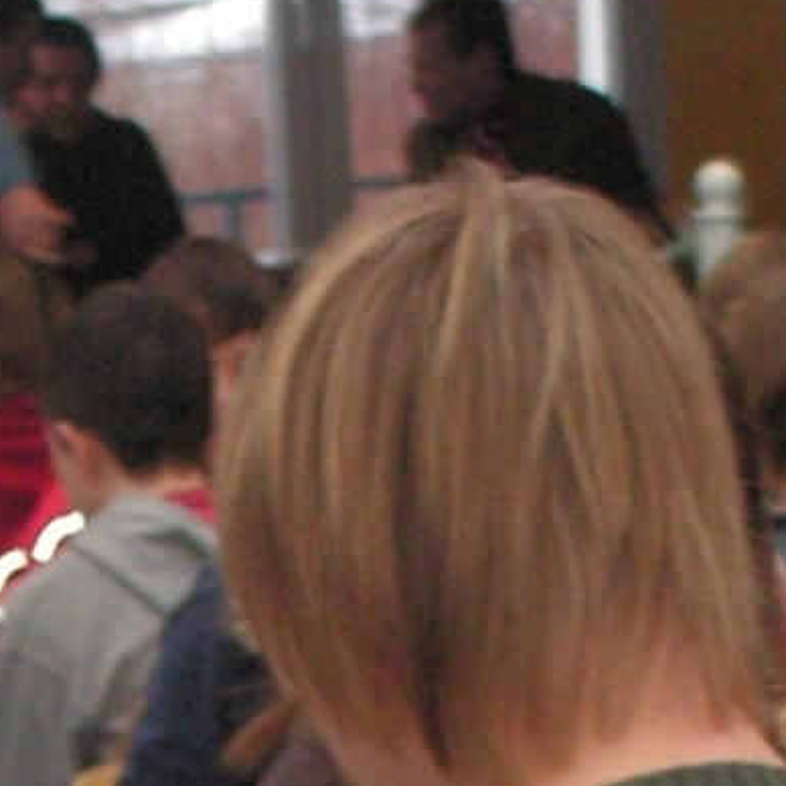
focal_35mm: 345
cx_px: -241
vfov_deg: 4.9
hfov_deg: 5.1
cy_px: 1889
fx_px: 8863
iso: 200
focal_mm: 11.9
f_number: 3.3
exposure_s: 1/80
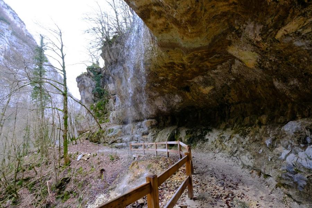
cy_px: 104
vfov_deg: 77.3
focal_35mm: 15
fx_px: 130
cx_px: 156
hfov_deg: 100.4
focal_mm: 10
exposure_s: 1/125
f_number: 7.1
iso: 4000
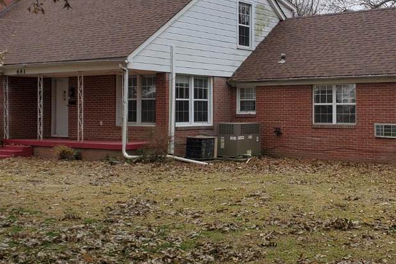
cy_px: 95
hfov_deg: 35.3
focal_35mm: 56
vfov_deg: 24.1
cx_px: 266
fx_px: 616
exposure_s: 1/381
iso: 50
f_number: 2.4
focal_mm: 4.3
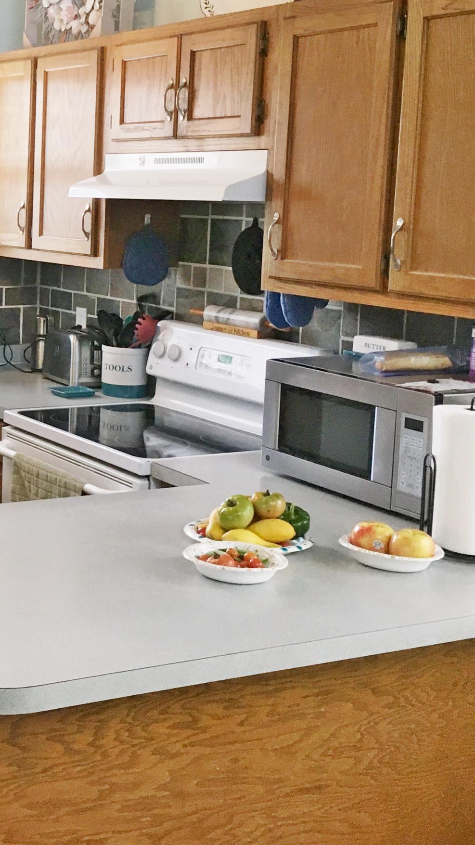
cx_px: -145
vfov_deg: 38.3
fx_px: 1209
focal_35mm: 54
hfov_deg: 20.3
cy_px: 320
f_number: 2.2
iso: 40
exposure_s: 1/30
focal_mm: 4.15
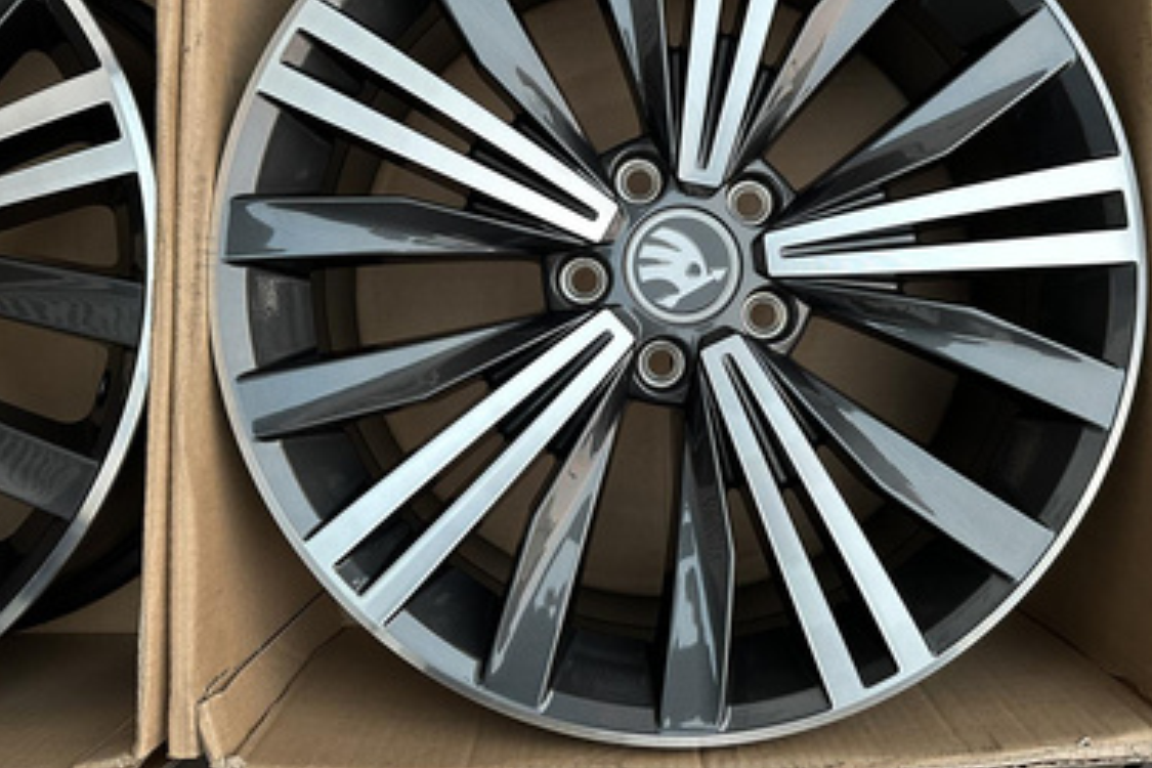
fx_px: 960
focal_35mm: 30
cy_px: 270
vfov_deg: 43.1
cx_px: 660
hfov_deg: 61.6
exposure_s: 1/60
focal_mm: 6.86
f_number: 1.78
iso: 400
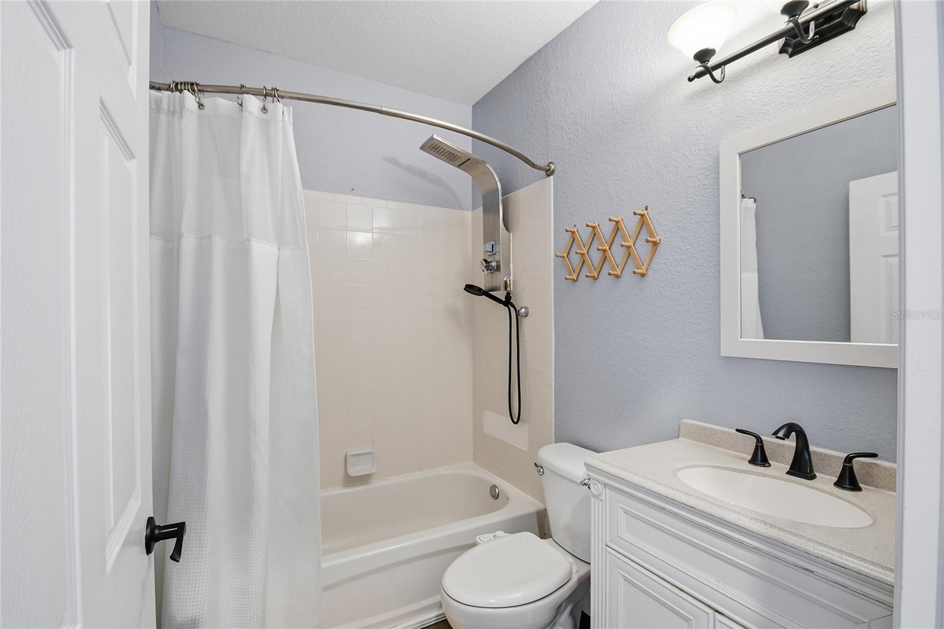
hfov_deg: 100.4
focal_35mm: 15
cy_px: 314
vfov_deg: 77.3
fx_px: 393
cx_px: 472
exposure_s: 1/13
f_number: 8
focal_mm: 10
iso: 200
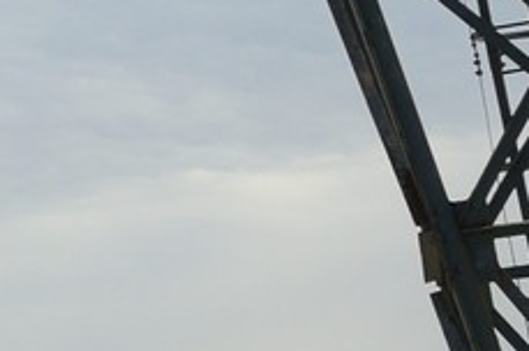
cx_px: -1127
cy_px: 16
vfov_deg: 8.1
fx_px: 2465
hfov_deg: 9.3
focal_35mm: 168
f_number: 14
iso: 400
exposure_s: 1/400
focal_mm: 24
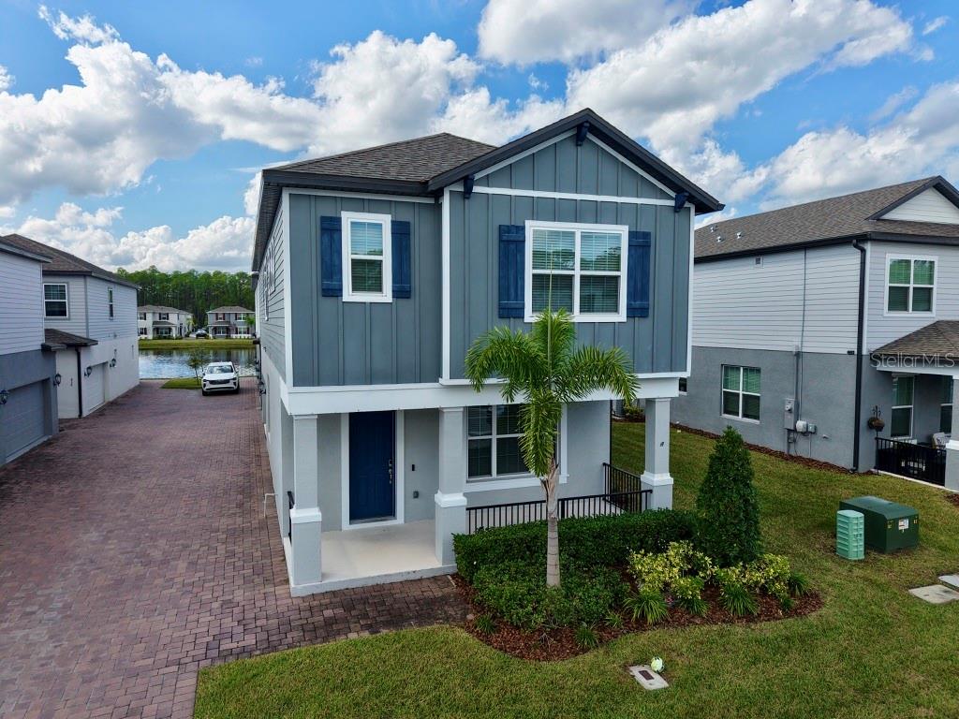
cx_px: 480
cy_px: 360
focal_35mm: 24
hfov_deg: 71.6
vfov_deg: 56.8
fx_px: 665
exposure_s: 1/4000
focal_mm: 8.67
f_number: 1.8
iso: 290
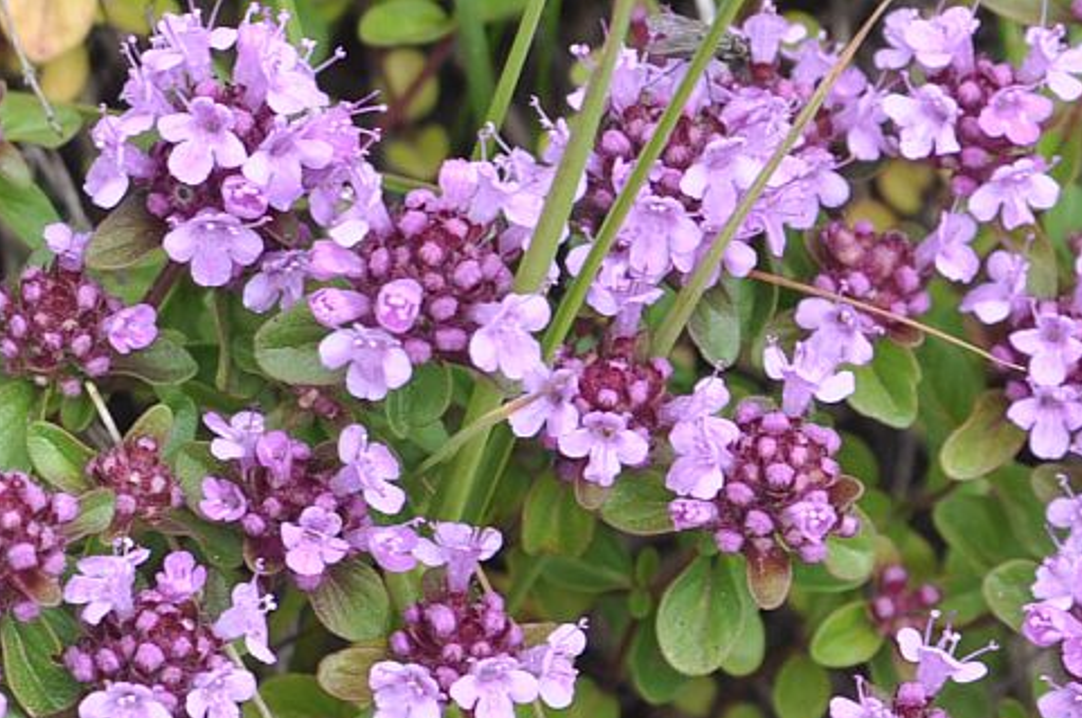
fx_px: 9132
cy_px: 357
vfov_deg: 4.5
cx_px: 841
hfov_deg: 6.8
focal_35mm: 304
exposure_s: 1/160
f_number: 7.1
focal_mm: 75
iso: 400
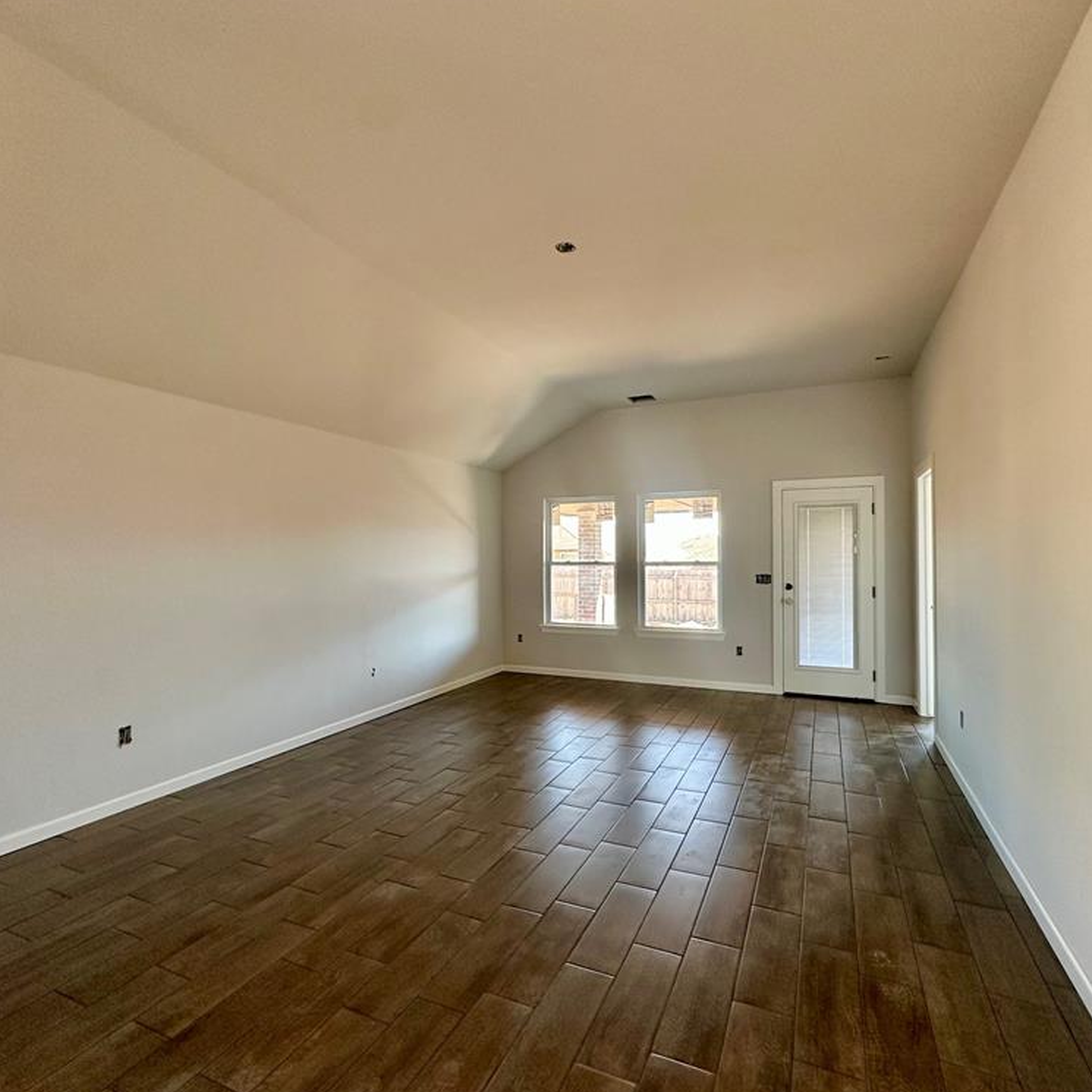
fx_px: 607
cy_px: 550
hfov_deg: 84.0
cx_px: 560
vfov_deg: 84.0
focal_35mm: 17
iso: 200
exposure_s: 1/99
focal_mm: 2.22
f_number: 2.2
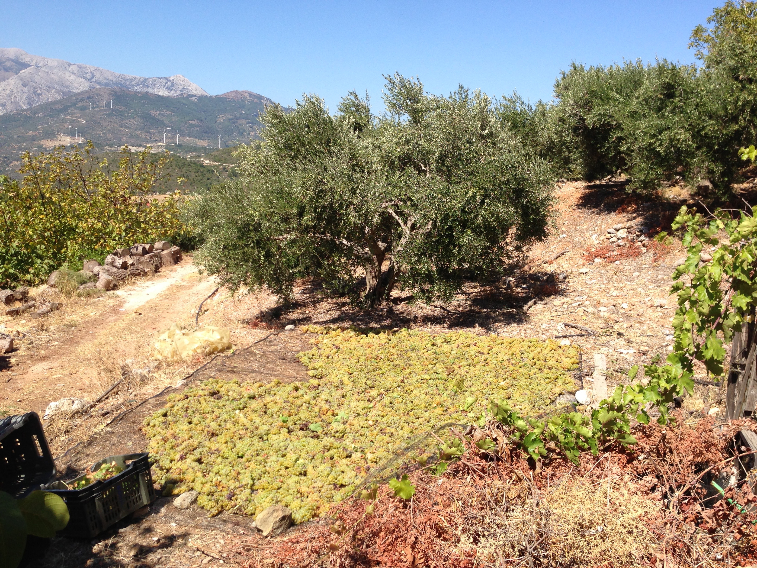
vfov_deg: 42.9
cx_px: 378
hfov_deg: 55.4
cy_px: 284
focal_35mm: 33
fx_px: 722
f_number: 2.4
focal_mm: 4.13
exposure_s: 1/1178
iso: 50
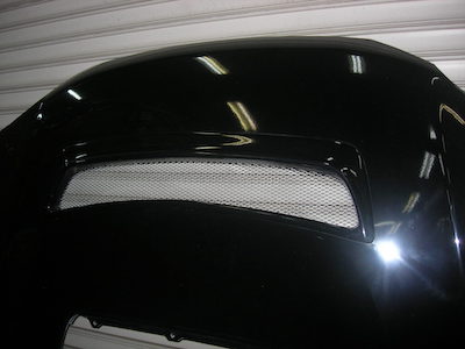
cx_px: 232
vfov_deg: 37.7
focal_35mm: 38
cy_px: 174
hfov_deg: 49.0
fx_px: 510
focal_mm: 7.8
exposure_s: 1/60.1
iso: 64
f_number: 2.8
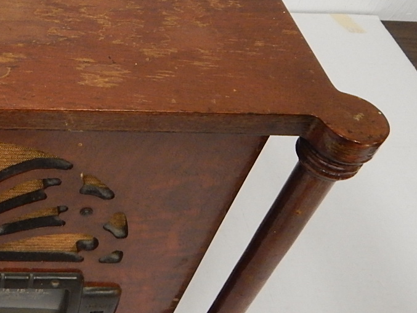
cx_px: -34
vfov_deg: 27.4
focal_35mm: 52
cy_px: 54
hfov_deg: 32.6
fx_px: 627
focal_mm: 4
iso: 320
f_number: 3
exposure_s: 1/30
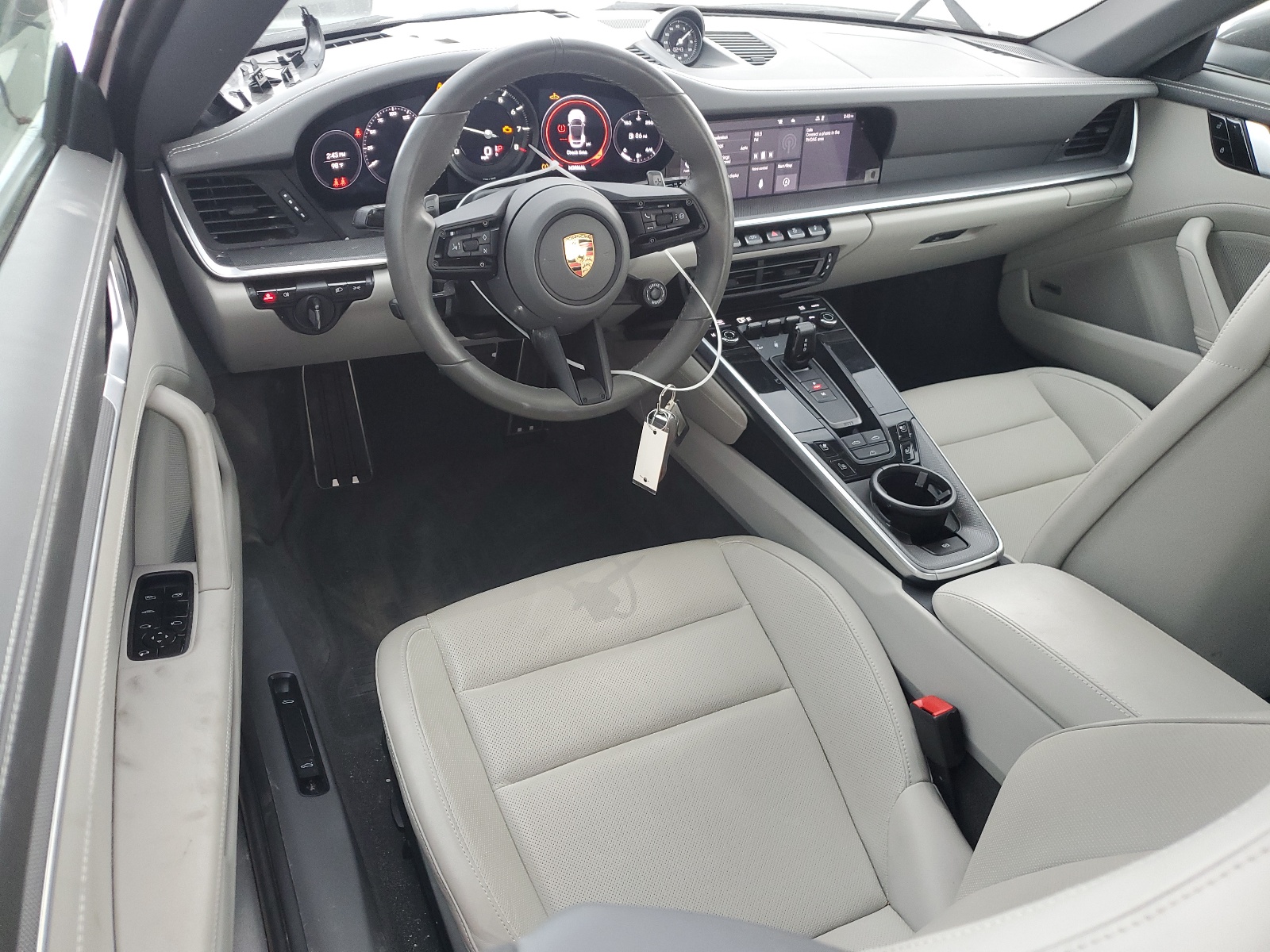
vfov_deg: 53.1
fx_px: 954
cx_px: 635
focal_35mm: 26
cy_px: 476
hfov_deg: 67.3
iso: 98
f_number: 1.5
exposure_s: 1/60.2
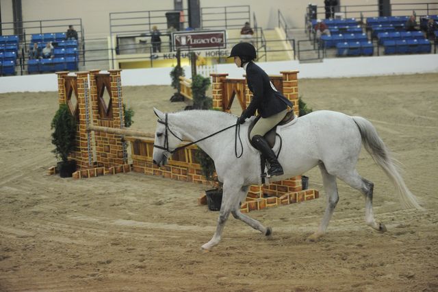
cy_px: 146
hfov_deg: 26.0
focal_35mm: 78
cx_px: 219
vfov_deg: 17.5
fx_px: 948
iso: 6400
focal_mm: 78
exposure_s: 1/400
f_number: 2.8
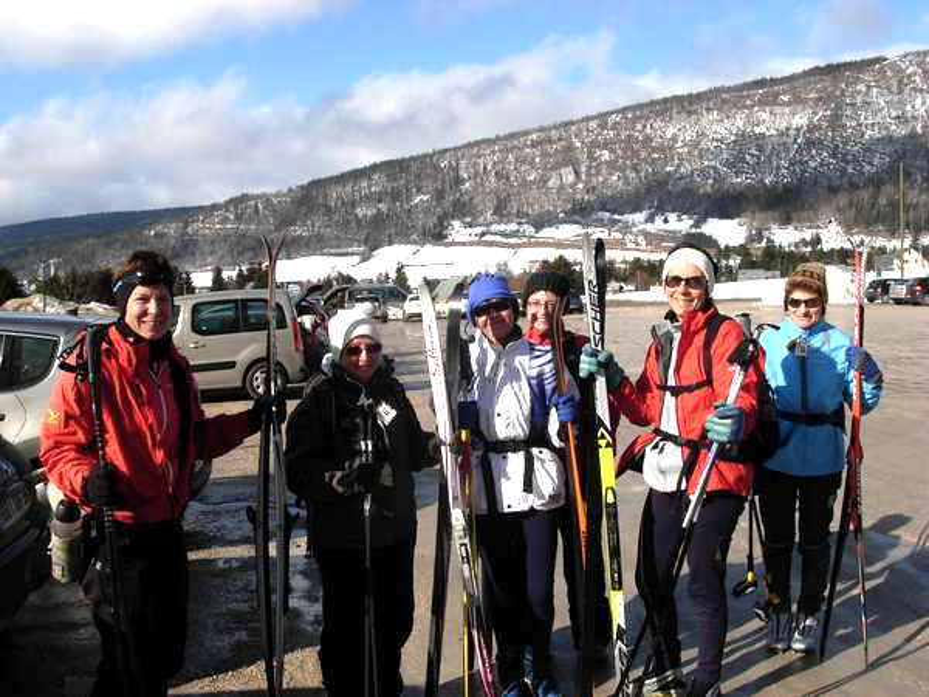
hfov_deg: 49.0
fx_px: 1020
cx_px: 464
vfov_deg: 37.7
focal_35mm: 38
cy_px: 348
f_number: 4.9
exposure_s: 1/995
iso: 79
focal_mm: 6.3
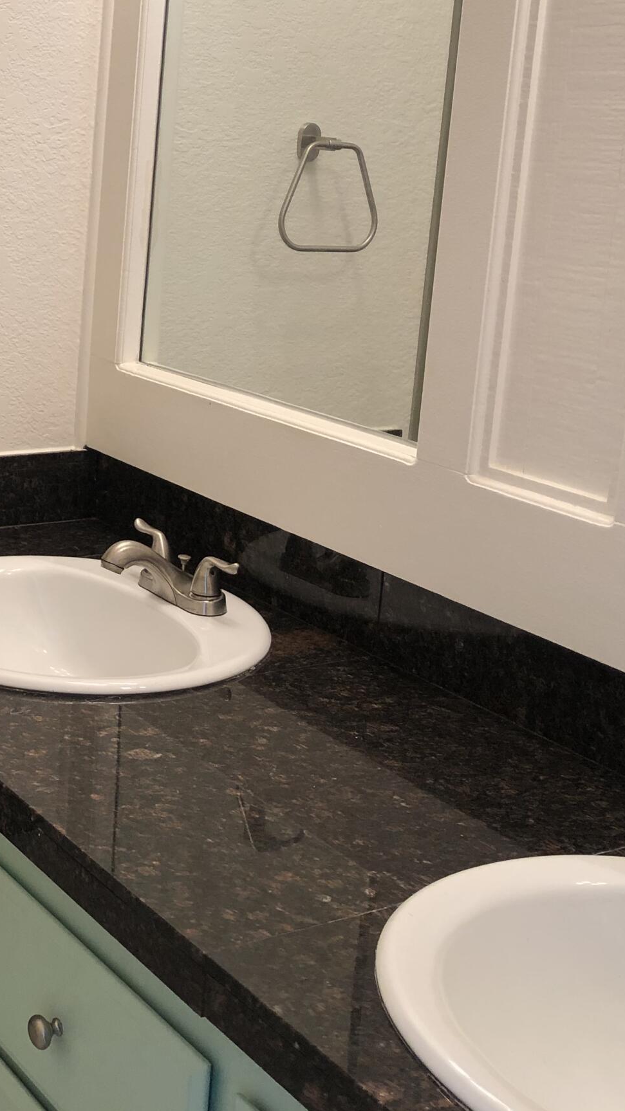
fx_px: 1562
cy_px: 411
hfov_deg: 21.7
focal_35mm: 53
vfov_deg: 38.9
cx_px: -27
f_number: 1.8
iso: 25
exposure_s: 1/30
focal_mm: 3.99
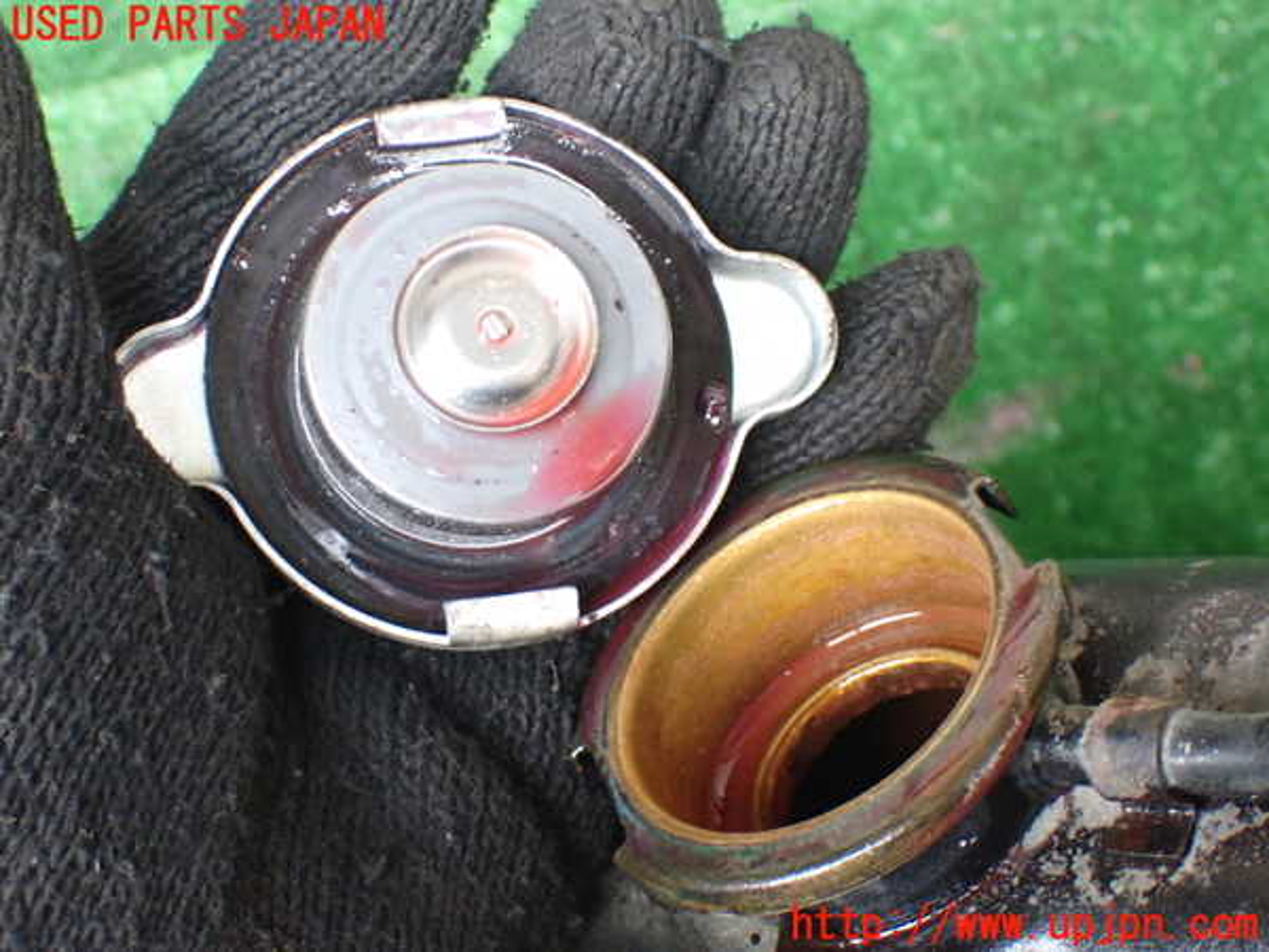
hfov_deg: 23.8
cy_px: 476
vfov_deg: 18.0
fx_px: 3006
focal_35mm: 82
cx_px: 634
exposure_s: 1/80
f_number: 4.3
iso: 1000
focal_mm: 14.62
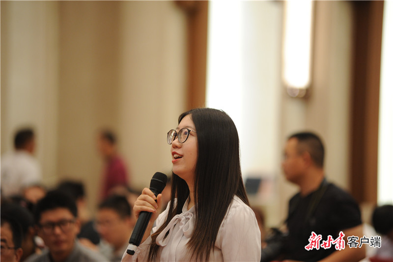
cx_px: 196
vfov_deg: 6.9
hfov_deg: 10.3
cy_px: 131
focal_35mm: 200
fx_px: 2181
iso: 1600
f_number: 2.8
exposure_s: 1/500
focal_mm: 200
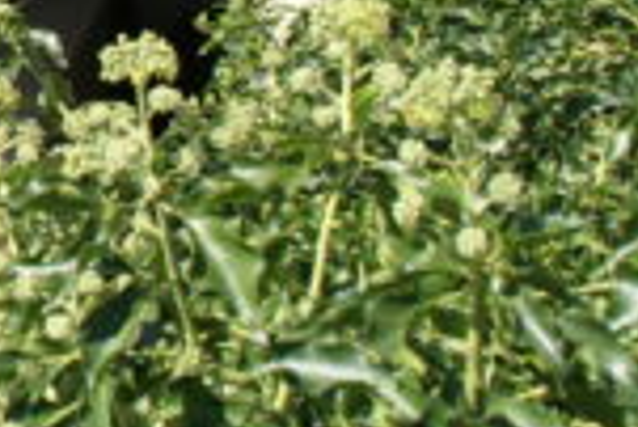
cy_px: -167
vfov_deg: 9.7
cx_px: -744
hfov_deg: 12.5
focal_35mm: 139
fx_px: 2466
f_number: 11
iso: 100
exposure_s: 1/80
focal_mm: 20
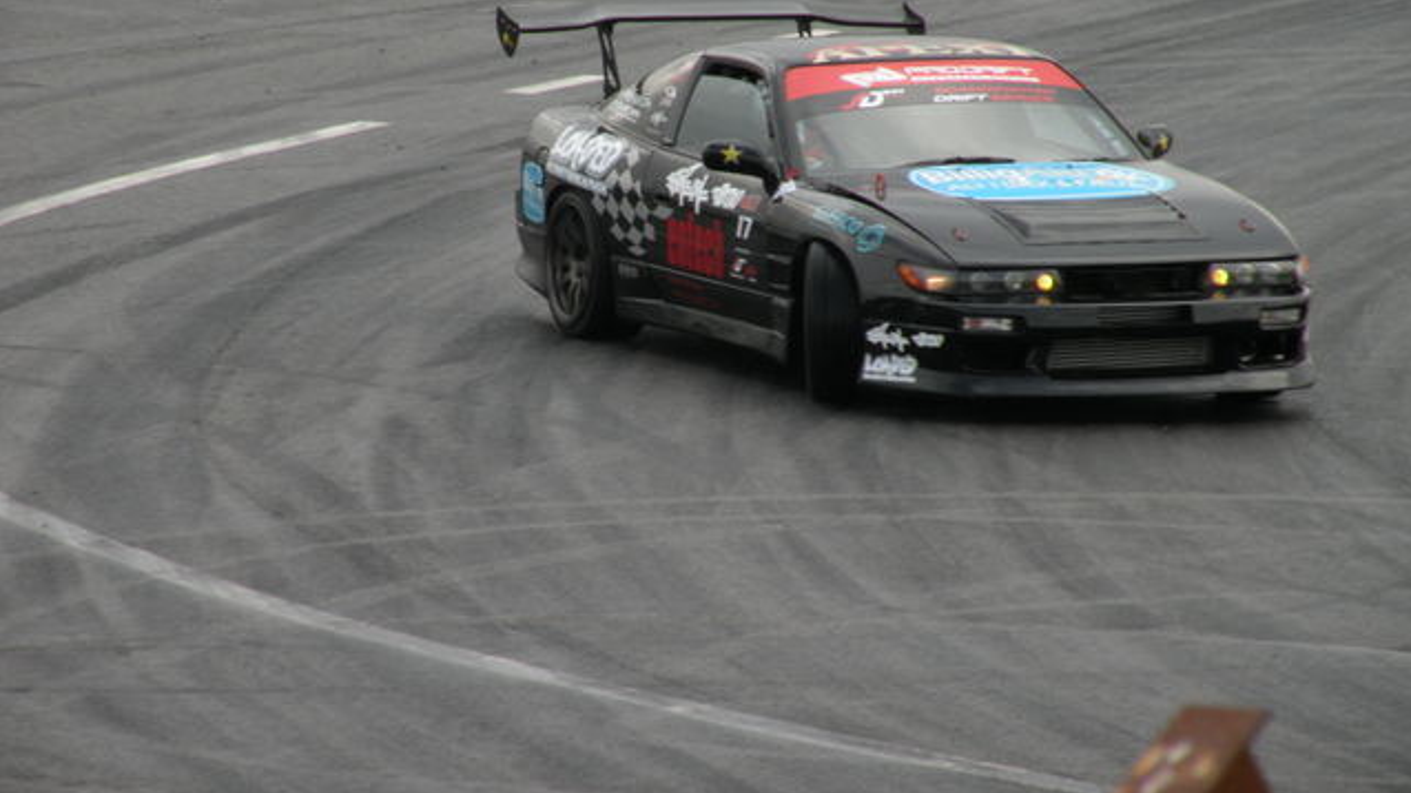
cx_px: 707
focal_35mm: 313
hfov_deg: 6.9
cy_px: 350
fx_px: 11708
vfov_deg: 3.9
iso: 64
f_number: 5.6
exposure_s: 1/194
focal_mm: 50.7
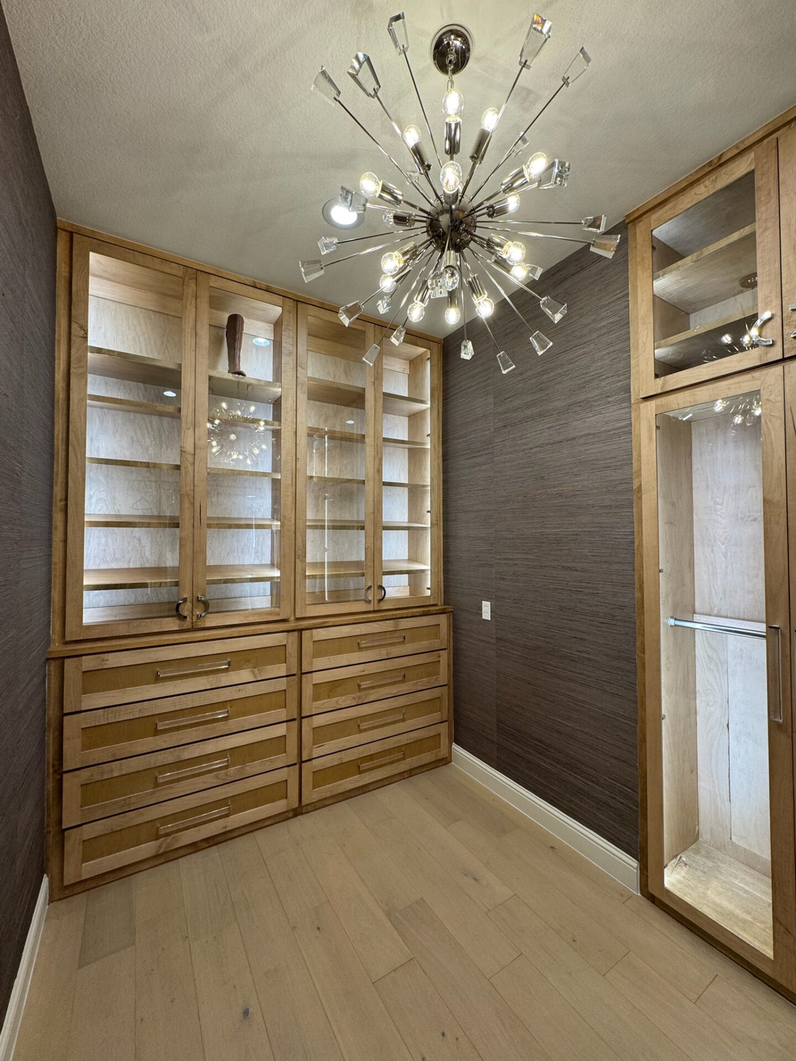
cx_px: 398
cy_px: 530
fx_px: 429
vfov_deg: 102.1
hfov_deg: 85.7
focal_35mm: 14
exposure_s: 1/62
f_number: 2.2
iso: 100
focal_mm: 2.22
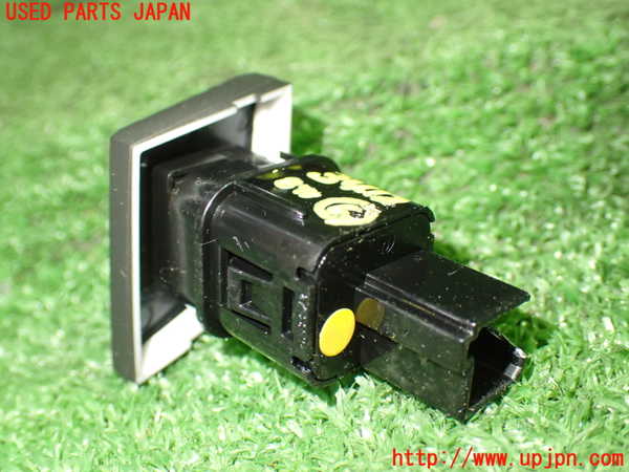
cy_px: 236
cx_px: 314
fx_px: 800
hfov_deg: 42.9
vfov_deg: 32.9
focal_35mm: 44
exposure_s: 1/40
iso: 1000
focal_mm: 7.84
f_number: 2.9
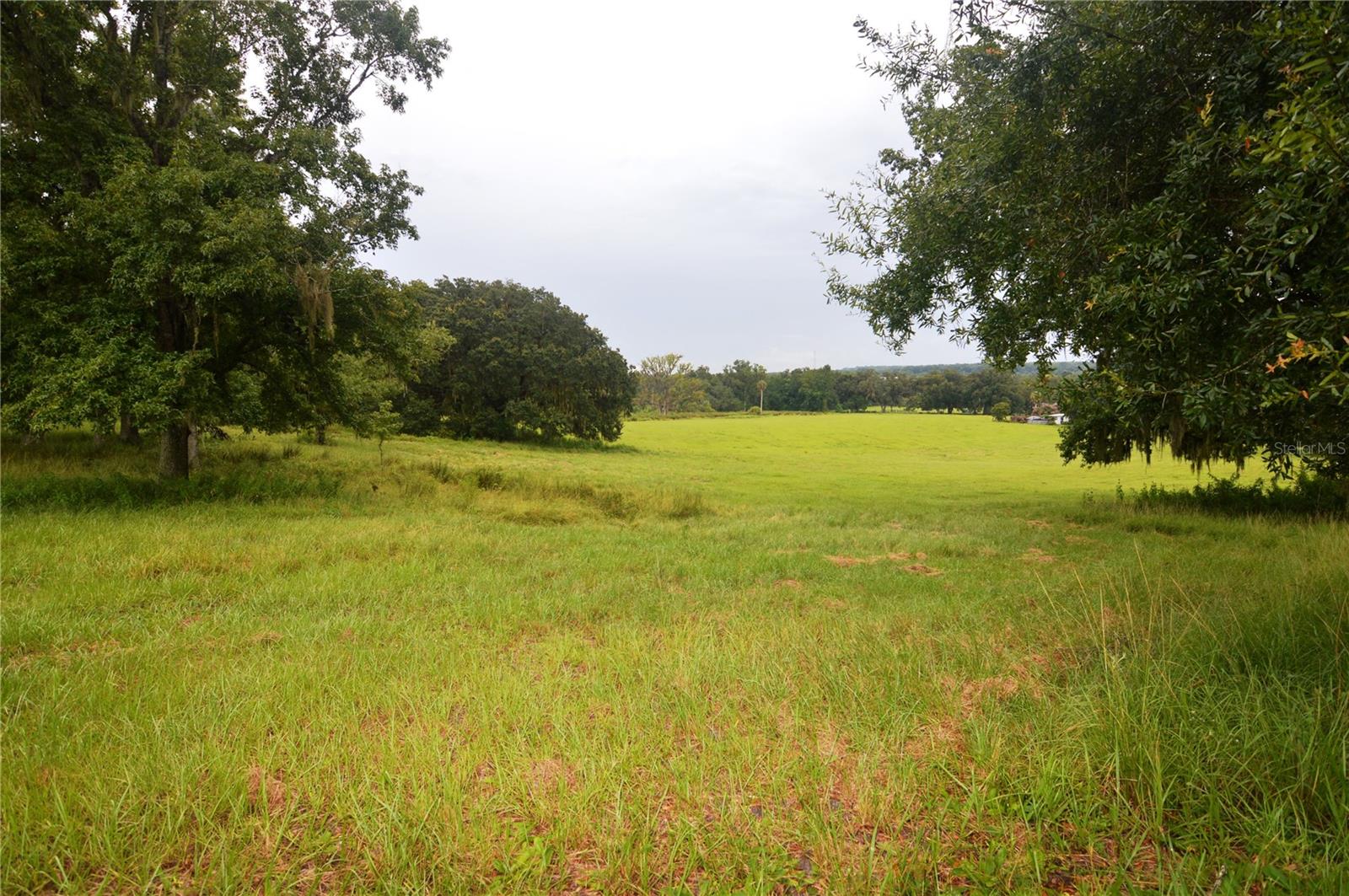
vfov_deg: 71.9
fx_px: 618
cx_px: 674
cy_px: 448
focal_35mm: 16
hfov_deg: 95.0
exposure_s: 1/125
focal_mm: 11
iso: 320
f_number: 5.6
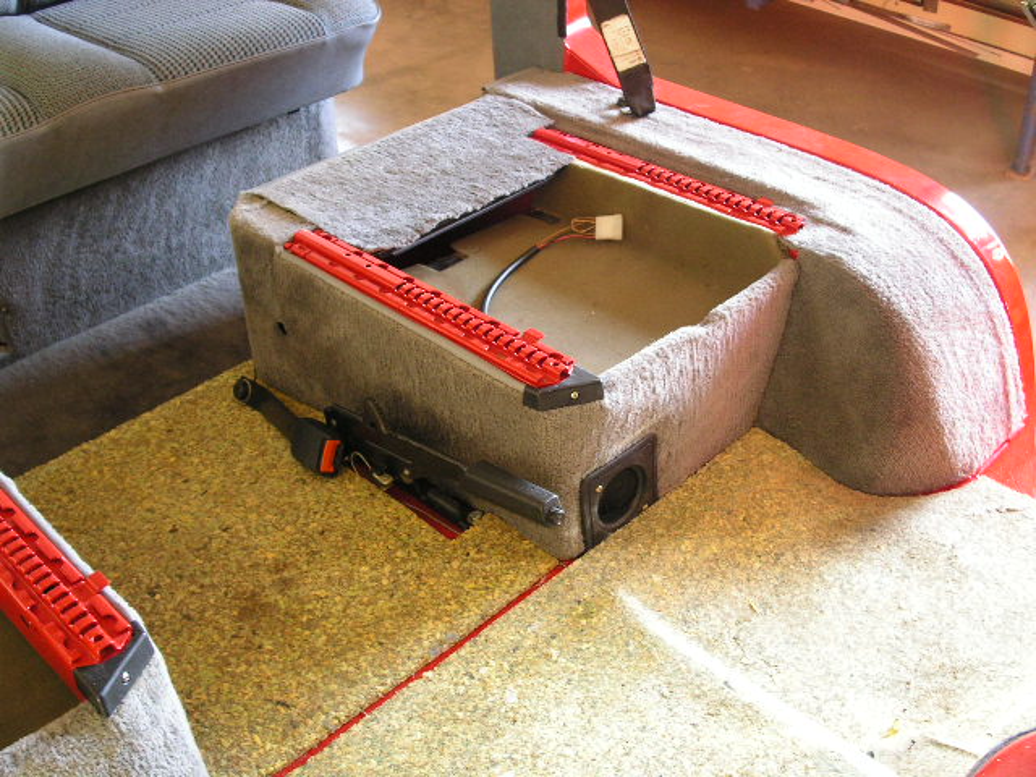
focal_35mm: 38
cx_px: 518
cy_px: 388
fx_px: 1137
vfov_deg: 37.7
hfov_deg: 49.0
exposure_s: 1/10
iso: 200
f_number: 2.8
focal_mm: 7.8
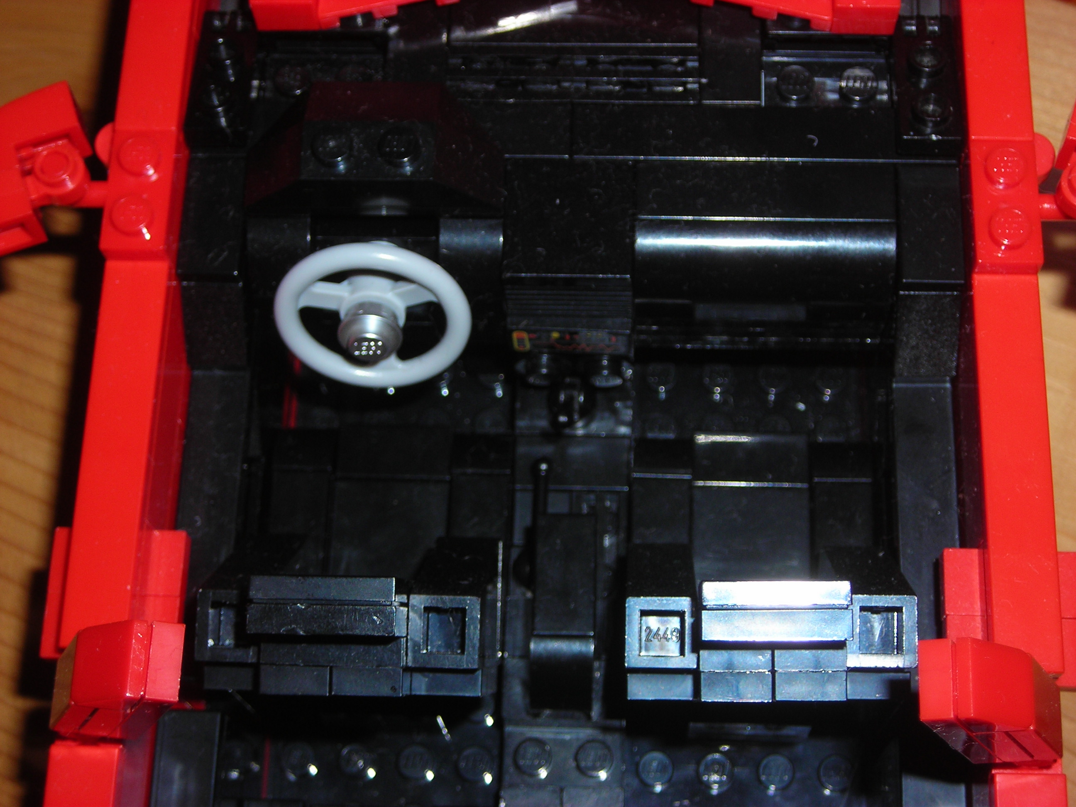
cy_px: 404
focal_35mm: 65
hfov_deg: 29.8
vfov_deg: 22.6
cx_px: 538
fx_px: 2020
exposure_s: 1/60.1
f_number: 7.7
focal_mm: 10.8
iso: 50
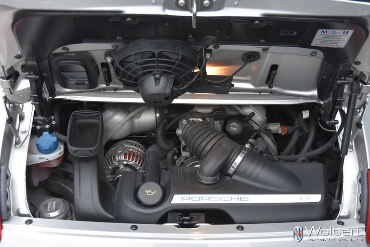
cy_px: 124
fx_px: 447
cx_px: 185
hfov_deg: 44.9
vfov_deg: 30.9
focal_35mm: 44
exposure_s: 1/100
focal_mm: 29
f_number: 5
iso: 800
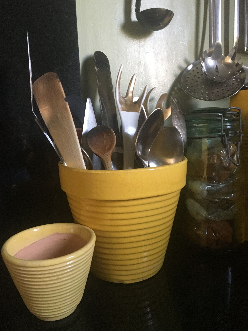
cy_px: 166
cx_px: 124
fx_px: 277
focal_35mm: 29
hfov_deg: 48.2
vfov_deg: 61.7
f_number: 2.2
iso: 200
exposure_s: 1/33
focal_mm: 4.15
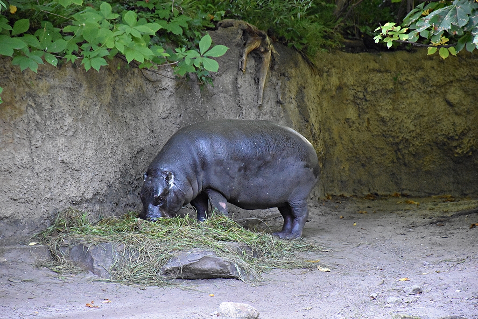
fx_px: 2789
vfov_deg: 6.5
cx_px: 239
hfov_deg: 9.8
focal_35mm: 210
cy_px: 160
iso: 8000
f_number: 5.6
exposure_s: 1/125
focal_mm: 140
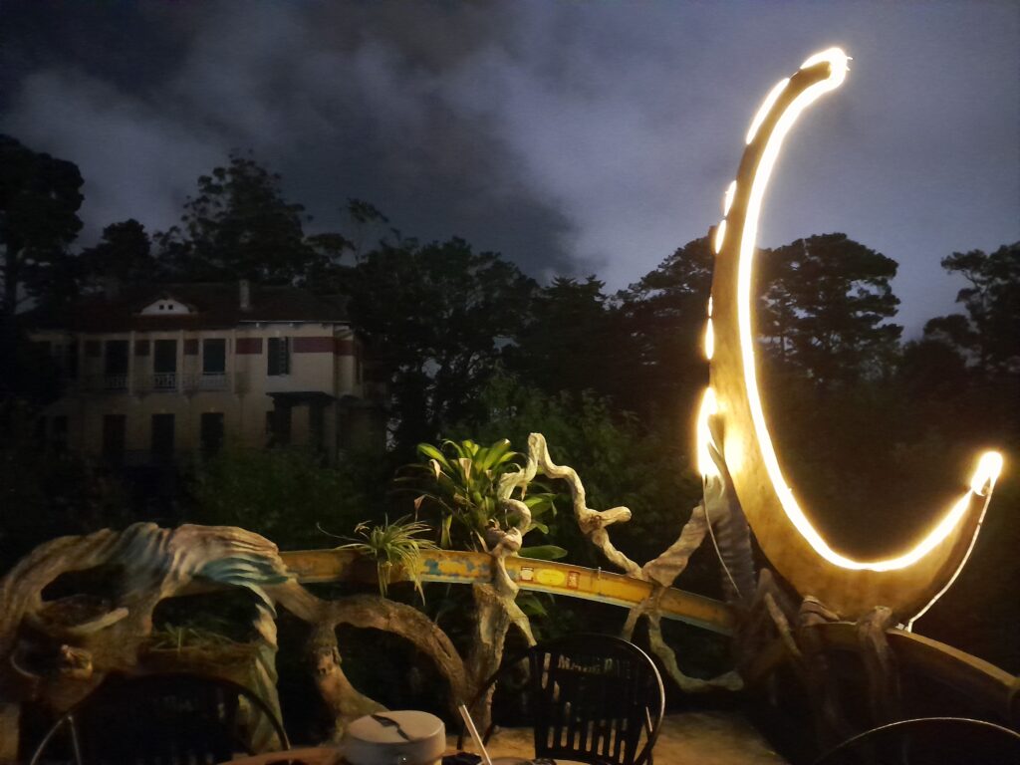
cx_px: 510
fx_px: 766
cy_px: 382
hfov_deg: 67.3
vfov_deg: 53.1
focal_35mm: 26
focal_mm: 3.98
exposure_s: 1/10
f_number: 1.8
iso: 2500
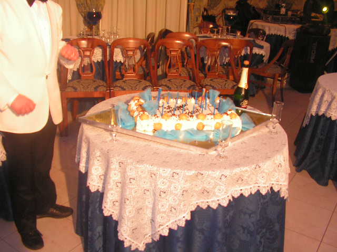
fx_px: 350
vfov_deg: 39.7
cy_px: 126
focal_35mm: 36
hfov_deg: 51.4
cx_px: 168
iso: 125
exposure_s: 1/40
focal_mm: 6
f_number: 3.2
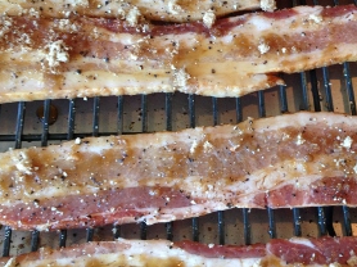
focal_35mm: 57
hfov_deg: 33.7
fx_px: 587
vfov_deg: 25.4
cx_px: 216
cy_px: 82
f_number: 2.4
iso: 100
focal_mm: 4.12
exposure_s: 1/20
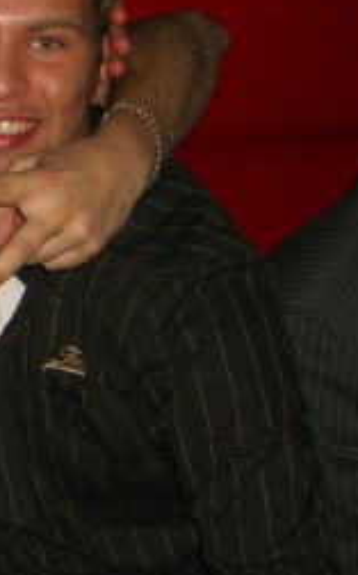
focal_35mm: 96
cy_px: 265
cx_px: -201
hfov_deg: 12.8
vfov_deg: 21.7
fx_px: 1502
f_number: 2.8
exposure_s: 1/60
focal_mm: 7.9
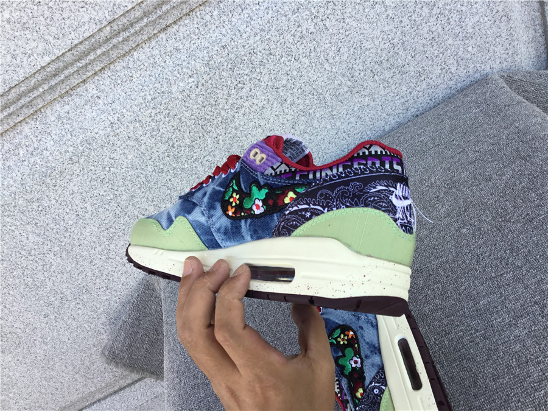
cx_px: 274
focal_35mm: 31
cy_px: 206
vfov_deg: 45.4
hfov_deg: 58.4
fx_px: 491
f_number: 2.4
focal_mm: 3.3
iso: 25
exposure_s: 1/115
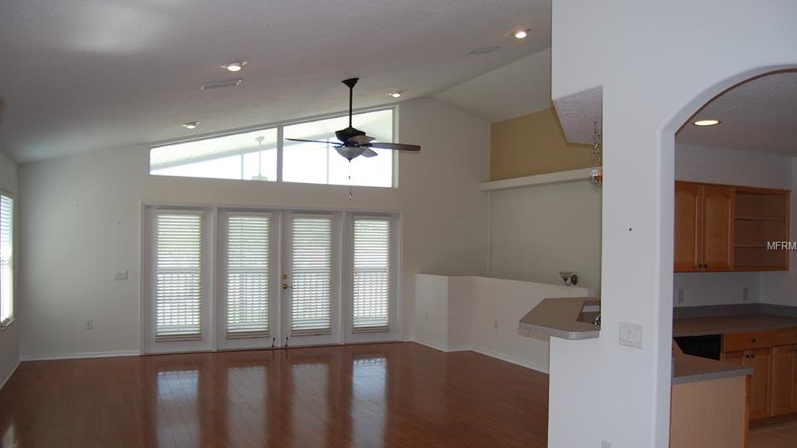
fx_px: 613
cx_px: 405
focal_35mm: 29
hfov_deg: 66.1
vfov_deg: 40.1
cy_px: 246
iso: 200
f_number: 3.5
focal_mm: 18
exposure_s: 1/100
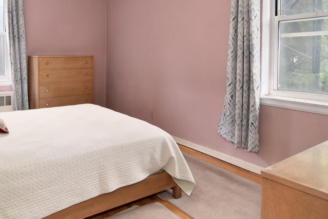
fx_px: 235
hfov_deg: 65.4
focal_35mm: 26
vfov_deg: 48.4
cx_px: 80
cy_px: 61
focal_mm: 11
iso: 800
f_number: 8
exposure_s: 1/50
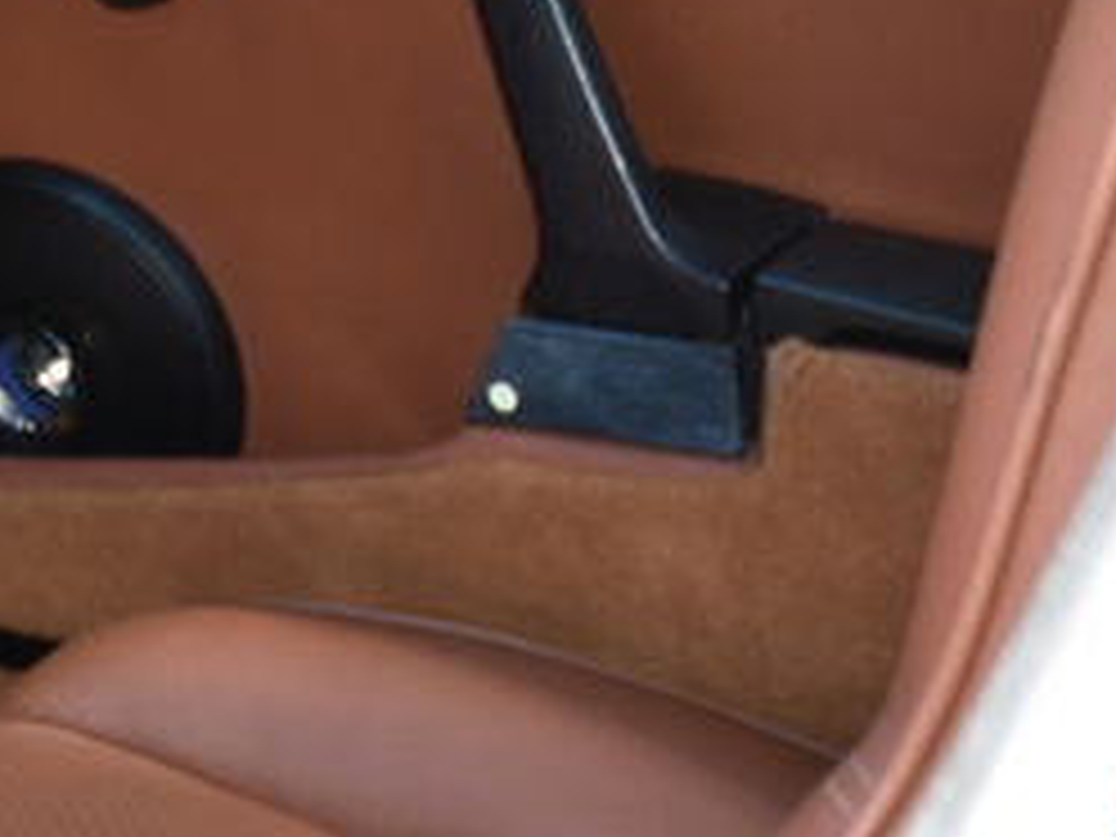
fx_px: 5964
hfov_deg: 10.2
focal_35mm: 185
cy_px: 396
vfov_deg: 8.0
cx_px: -770
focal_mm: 31
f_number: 4
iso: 200
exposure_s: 1/160
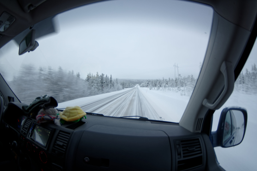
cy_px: 86
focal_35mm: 15
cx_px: 128
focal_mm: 10
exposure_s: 1/15
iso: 160
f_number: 3.5
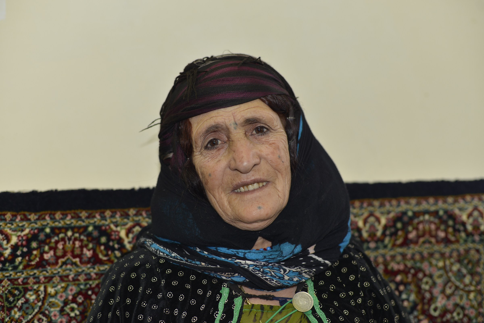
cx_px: 242
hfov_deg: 39.6
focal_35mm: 50
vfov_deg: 27.0
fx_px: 672
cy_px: 162
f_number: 2.8
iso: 200
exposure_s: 1/60
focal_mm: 50
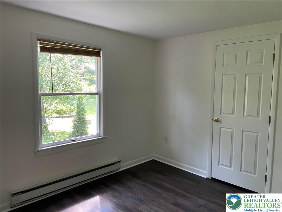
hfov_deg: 67.3
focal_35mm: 26
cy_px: 106
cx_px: 141
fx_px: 212
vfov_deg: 53.1
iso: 125
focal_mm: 4.2
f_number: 1.6
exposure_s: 1/80
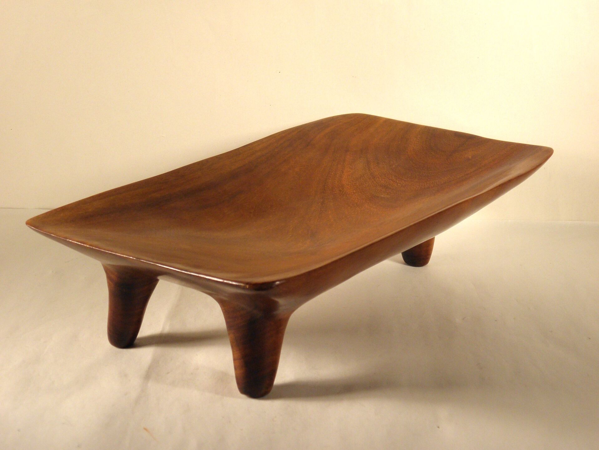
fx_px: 814
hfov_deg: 40.4
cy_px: 225
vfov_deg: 30.9
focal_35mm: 47
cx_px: 300
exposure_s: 1/80
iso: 100
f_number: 3.9
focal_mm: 8.6
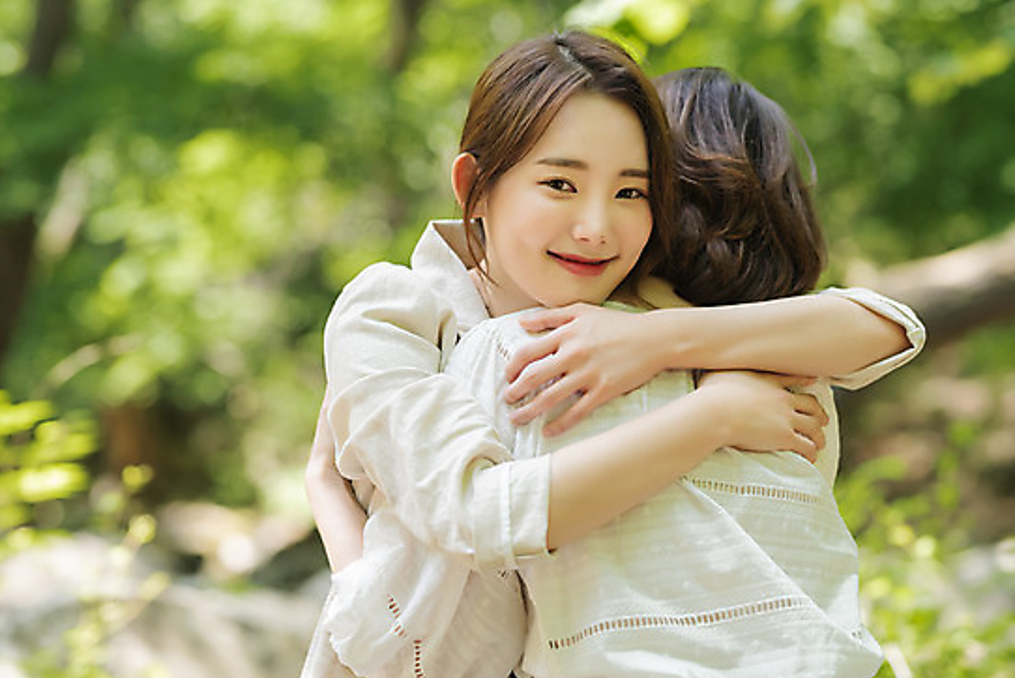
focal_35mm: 94
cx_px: 497
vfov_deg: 14.6
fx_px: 2652
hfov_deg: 21.7
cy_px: 307
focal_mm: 85
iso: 320
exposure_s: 1/400
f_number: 2.5
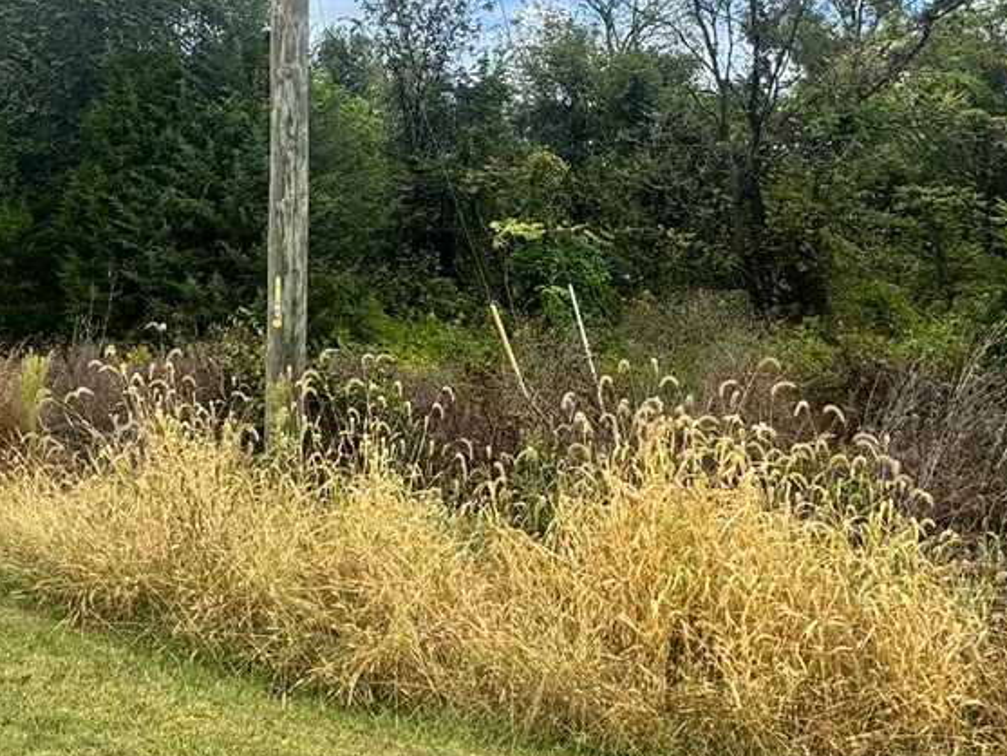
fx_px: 1106
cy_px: 241
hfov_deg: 48.7
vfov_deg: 37.3
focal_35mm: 38
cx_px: 406
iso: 40
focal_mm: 2.22
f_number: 2.2
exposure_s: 1/657
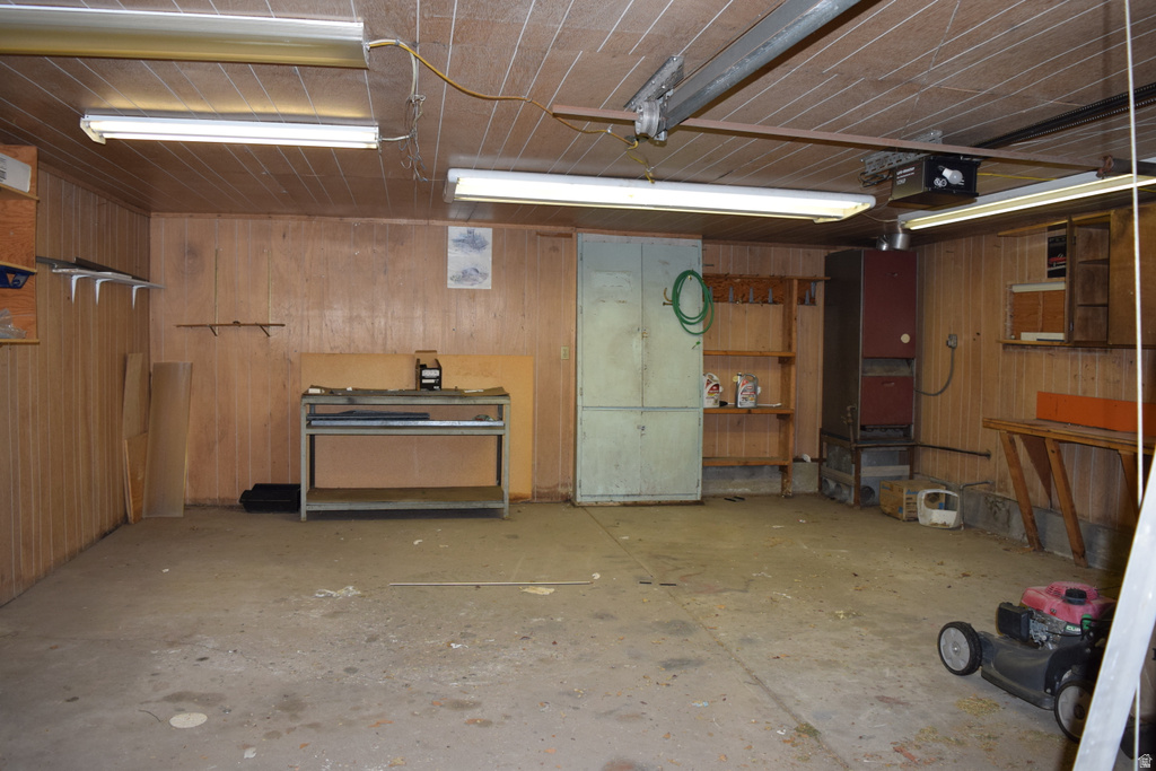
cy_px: 386
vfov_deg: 47.9
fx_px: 867
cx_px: 578
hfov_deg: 67.4
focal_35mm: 27
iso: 800
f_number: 4.5
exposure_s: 1/80
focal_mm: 18
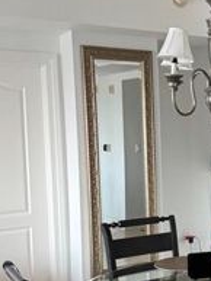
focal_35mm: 66
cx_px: 241
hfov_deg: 21.0
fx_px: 536
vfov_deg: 29.2
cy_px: 182
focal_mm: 6.76
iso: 1000
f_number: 1.78
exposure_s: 1/35
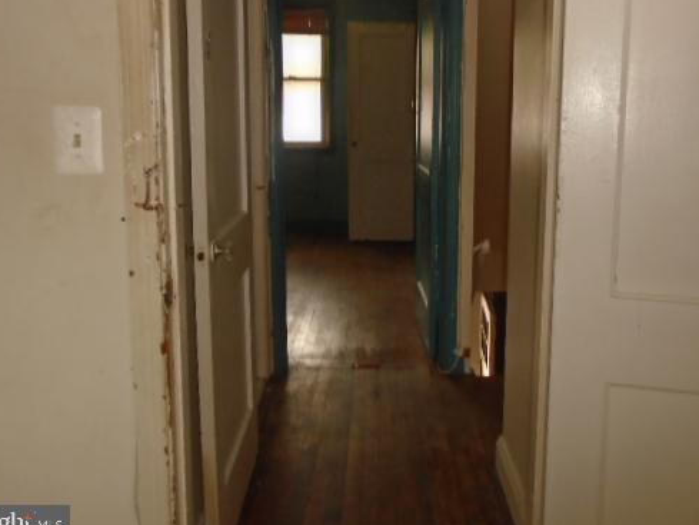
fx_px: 687
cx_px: 416
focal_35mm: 34
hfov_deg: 53.6
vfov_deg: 41.5
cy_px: 199
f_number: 3.2
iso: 250
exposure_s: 1/30
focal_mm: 4.6
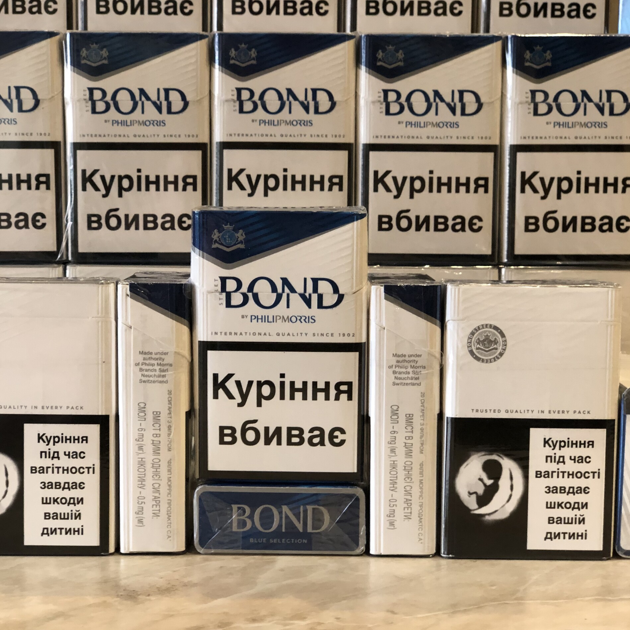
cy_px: 316
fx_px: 1277
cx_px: 276
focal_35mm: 62
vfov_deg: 27.7
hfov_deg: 27.7
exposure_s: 1/30
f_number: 2.4
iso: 125
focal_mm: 6
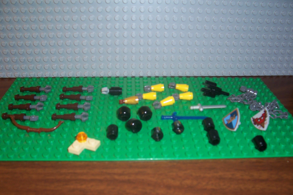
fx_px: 293
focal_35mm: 36
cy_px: 111
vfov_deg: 36.8
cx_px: 147
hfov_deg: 53.1
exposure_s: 1/60
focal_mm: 5.6
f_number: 2.7
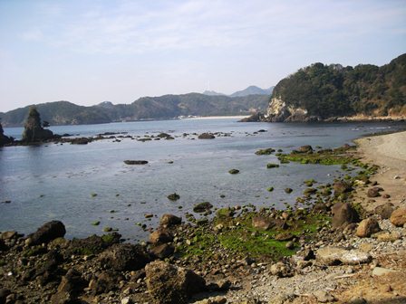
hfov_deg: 52.6
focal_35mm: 35
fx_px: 411
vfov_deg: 40.7
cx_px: 203
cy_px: 152
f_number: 5.7
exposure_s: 1/174
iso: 50
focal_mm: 5.7
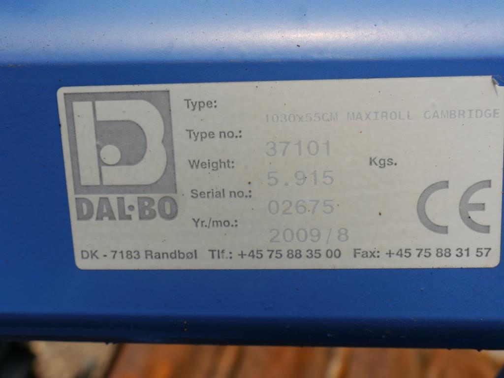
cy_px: 189
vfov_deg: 21.6
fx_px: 990
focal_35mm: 68
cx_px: 252
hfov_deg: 28.6
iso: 160
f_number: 9
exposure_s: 1/400
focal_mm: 34
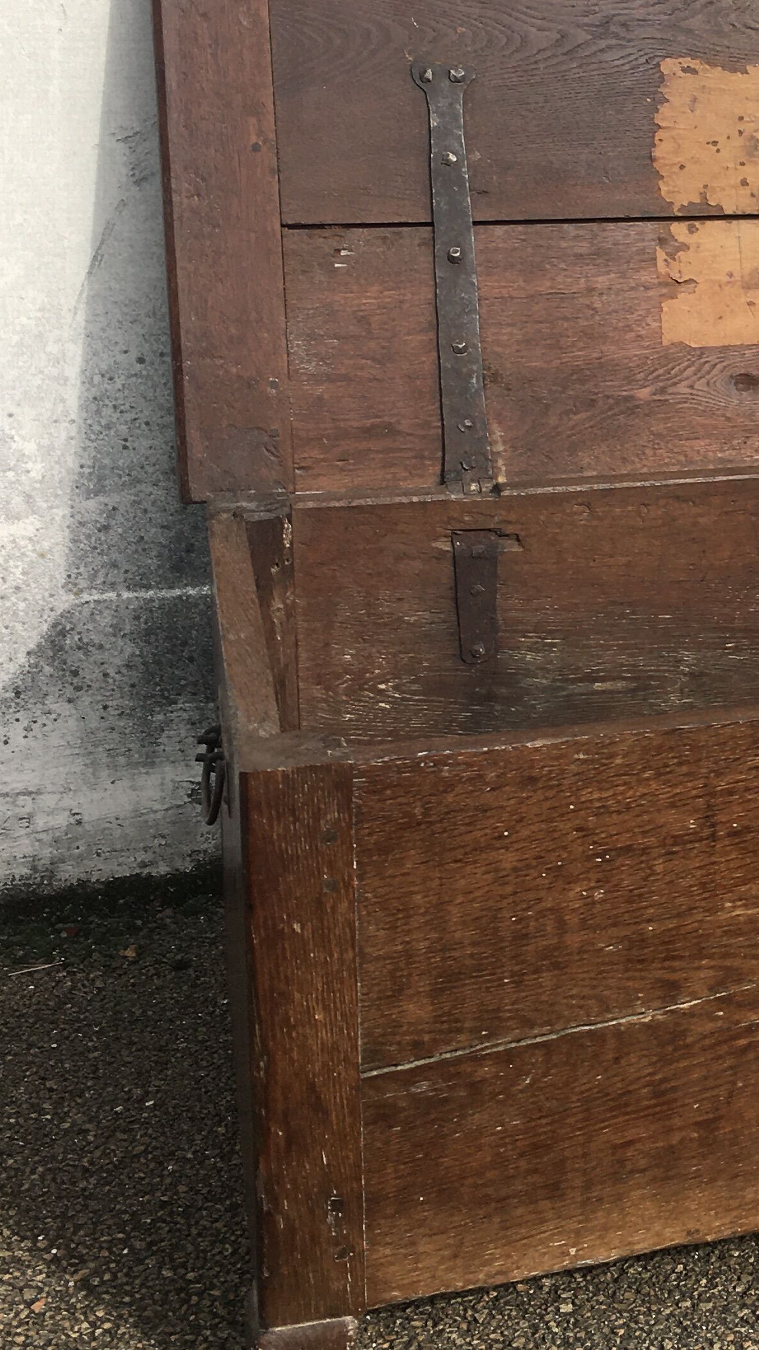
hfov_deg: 18.9
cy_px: 413
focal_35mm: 60
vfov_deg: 34.5
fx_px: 2147
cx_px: 933
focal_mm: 4.15
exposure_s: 1/1399
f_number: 2.2
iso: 25
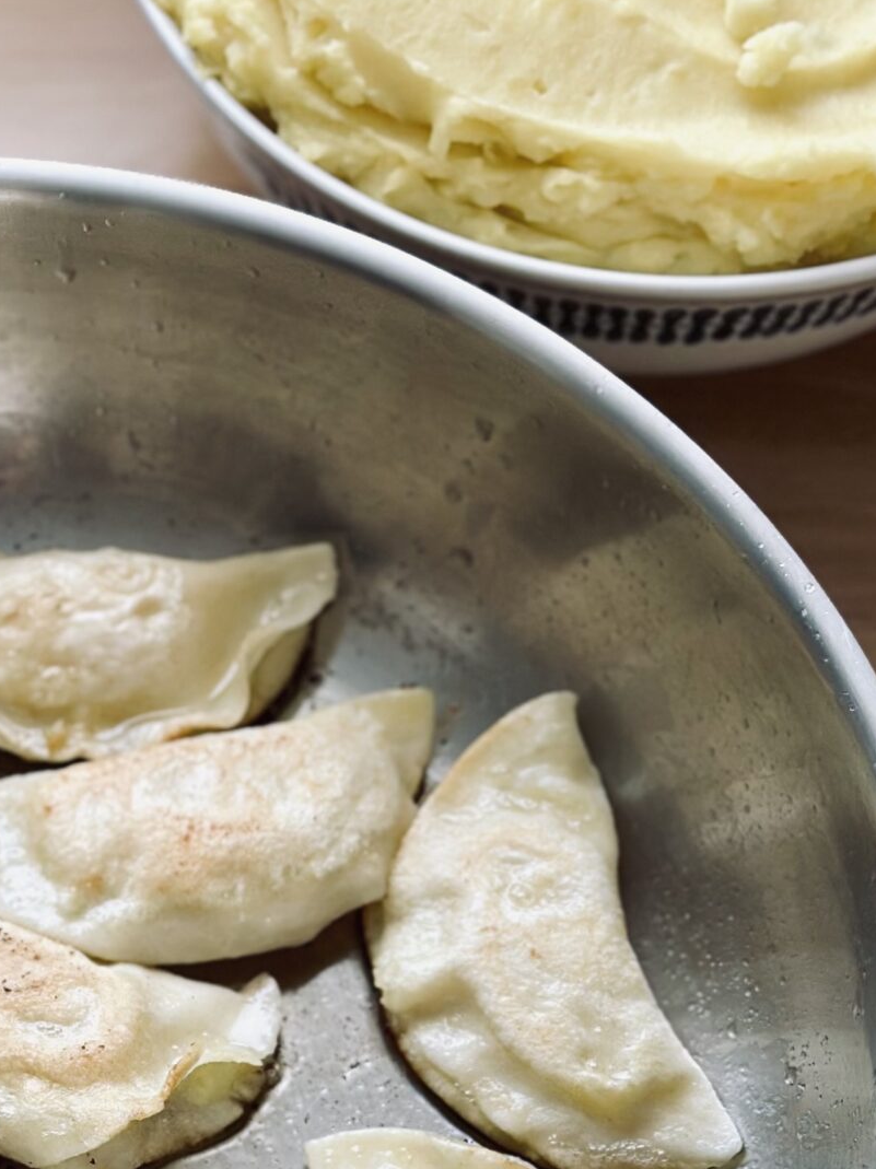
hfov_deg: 12.7
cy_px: 854
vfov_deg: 17.0
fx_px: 3883
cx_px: -65
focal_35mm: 115
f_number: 1.78
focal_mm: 6.86
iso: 125
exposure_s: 1/112
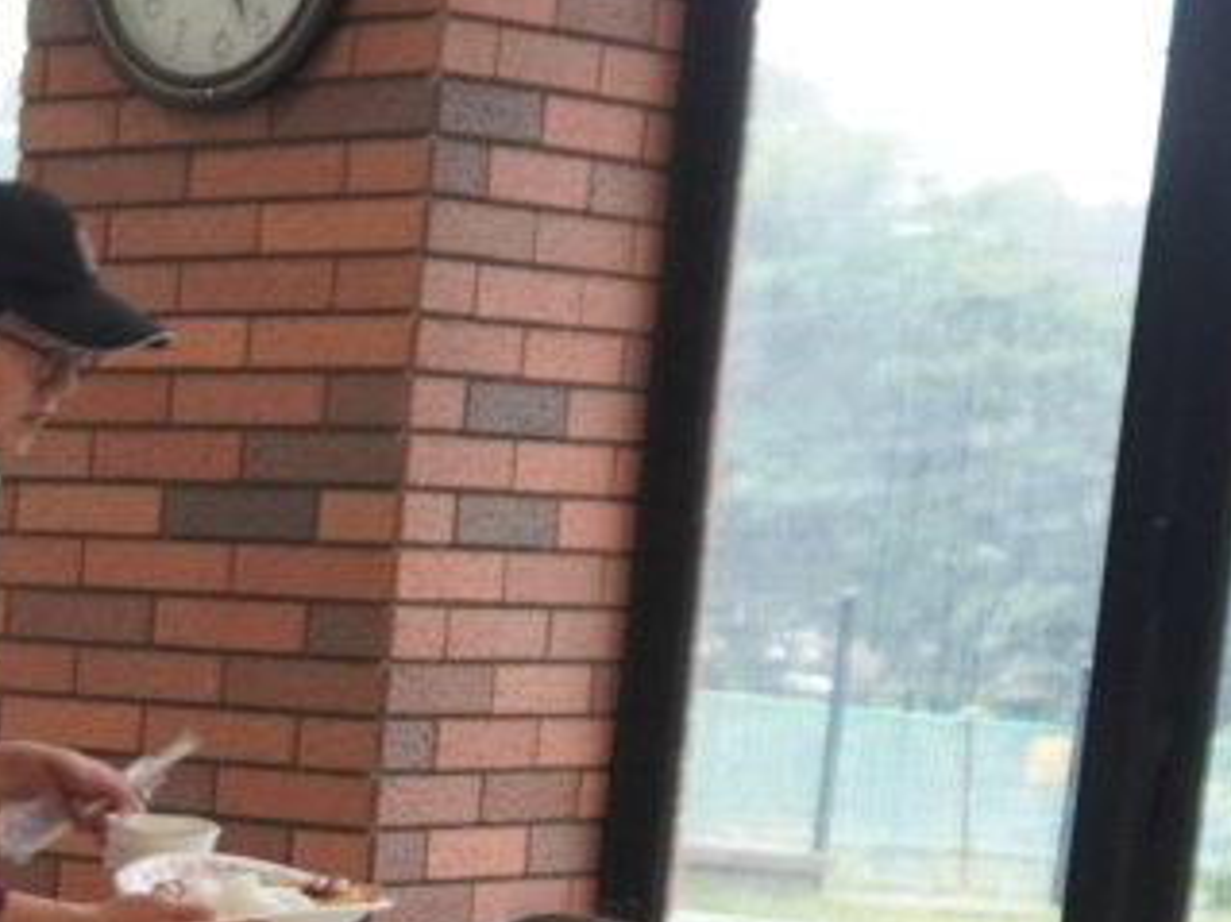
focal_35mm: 117
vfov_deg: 12.0
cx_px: -926
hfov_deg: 14.9
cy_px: 1420
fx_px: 4159
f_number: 4
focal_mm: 16
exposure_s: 1/160
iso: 500
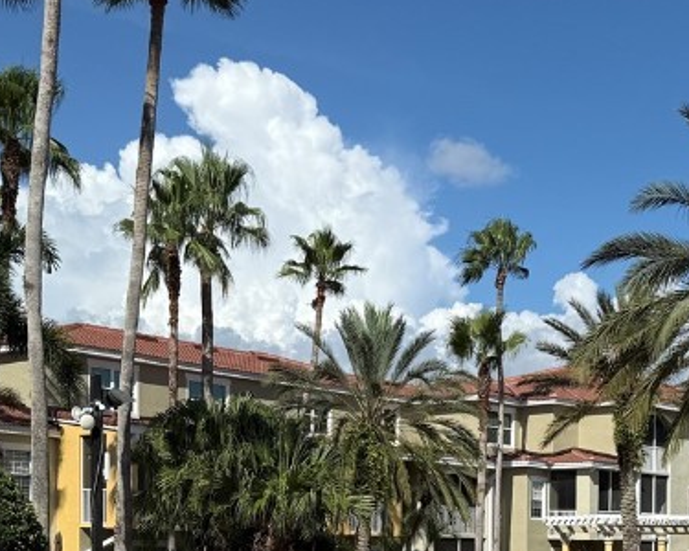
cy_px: 579
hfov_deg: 29.3
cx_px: 474
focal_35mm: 64
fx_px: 1305
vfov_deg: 22.7
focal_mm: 6.76
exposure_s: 1/8130
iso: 80
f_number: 1.78
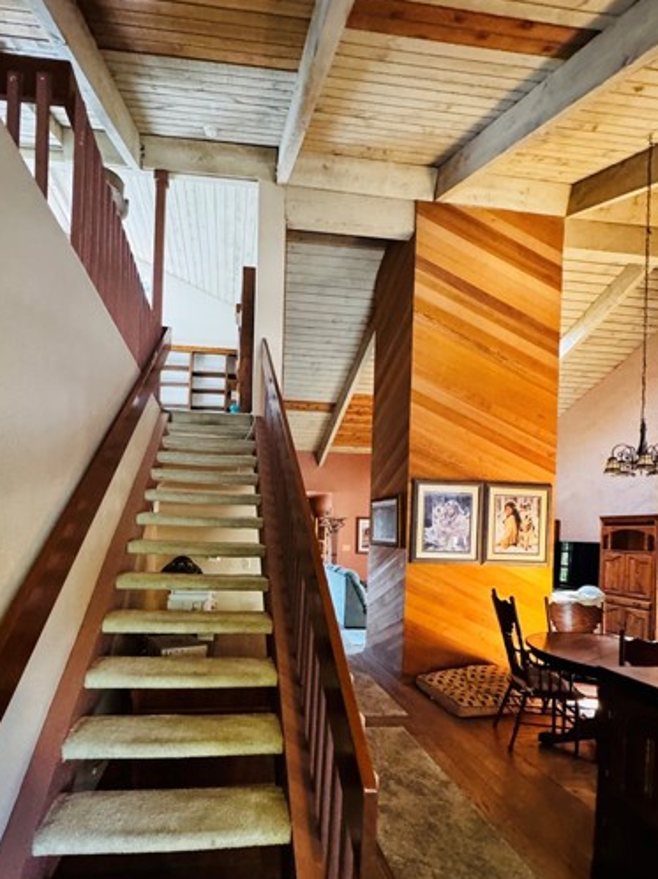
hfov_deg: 71.1
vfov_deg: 86.6
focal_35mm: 18
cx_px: 275
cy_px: 530
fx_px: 457
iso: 1000
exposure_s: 1/60
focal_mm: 2.22
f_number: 2.2
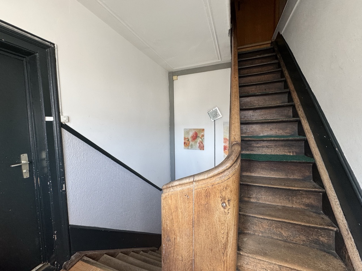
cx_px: 181
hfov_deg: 102.1
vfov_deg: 85.7
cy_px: 136
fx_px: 146
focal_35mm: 14
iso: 160
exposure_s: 1/99
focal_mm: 2.22
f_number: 2.2
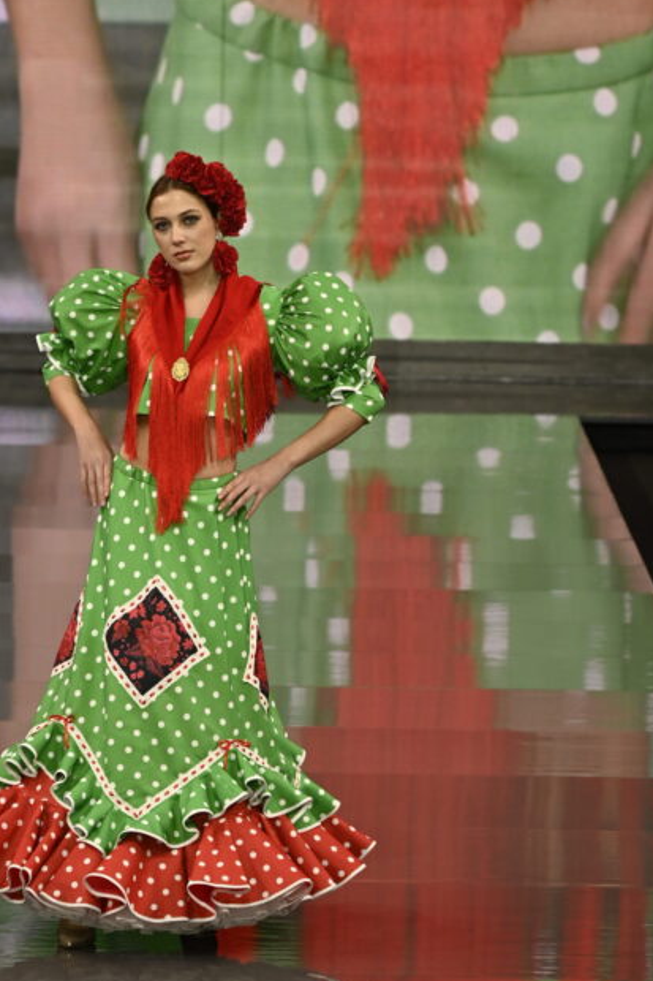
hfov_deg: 5.7
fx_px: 6533
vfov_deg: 8.6
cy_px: 415
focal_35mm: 240
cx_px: 183
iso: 1600
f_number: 7.1
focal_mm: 165
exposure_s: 1/320
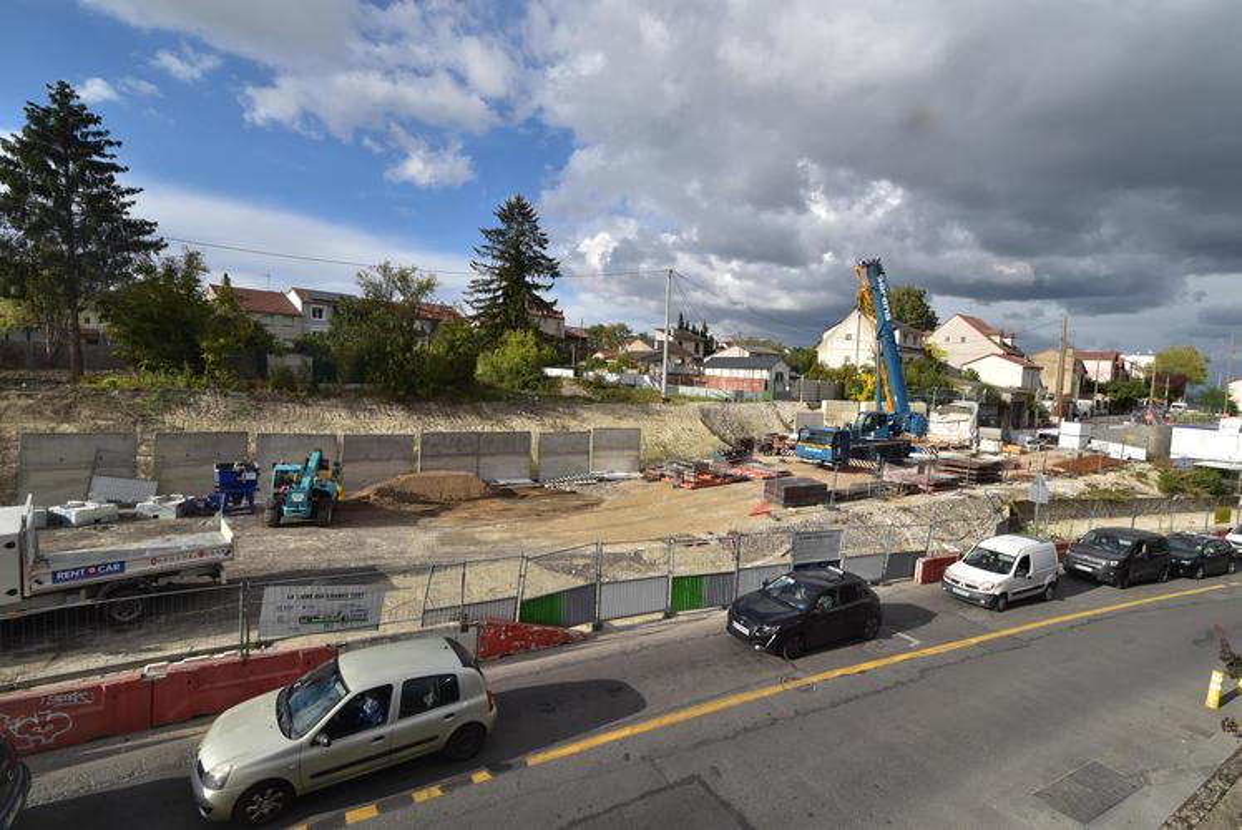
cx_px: 621
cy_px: 415
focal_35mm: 15
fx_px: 518
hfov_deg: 100.3
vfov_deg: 77.4
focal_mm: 10
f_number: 2.8
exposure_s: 1/400
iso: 100
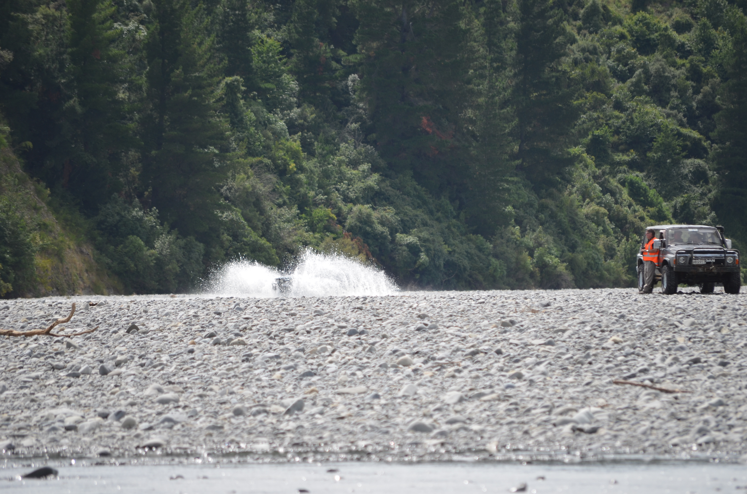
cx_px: 374
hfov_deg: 6.9
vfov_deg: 4.6
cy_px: 247
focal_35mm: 300
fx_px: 6212
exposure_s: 1/500
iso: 200
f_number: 5.6
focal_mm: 200
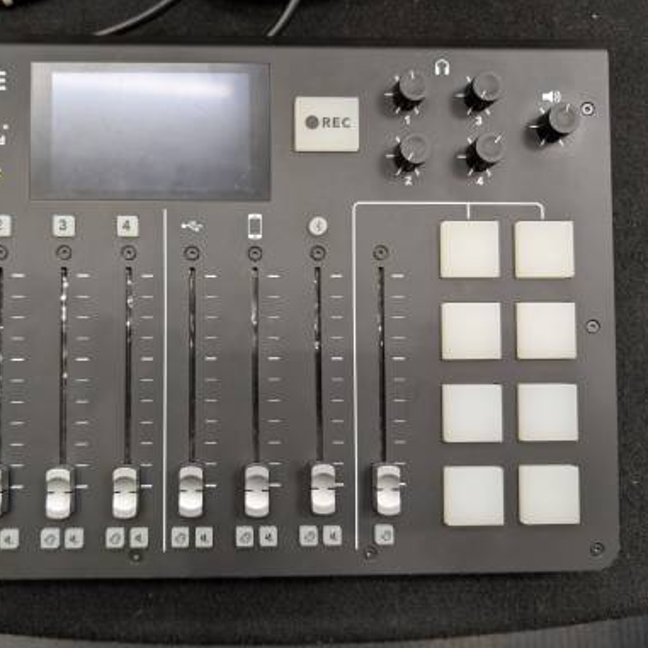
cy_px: 328
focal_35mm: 29
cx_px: 242
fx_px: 614
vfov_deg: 55.6
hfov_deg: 55.0
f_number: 1.68
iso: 79
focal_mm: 6.9
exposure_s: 1/20.8
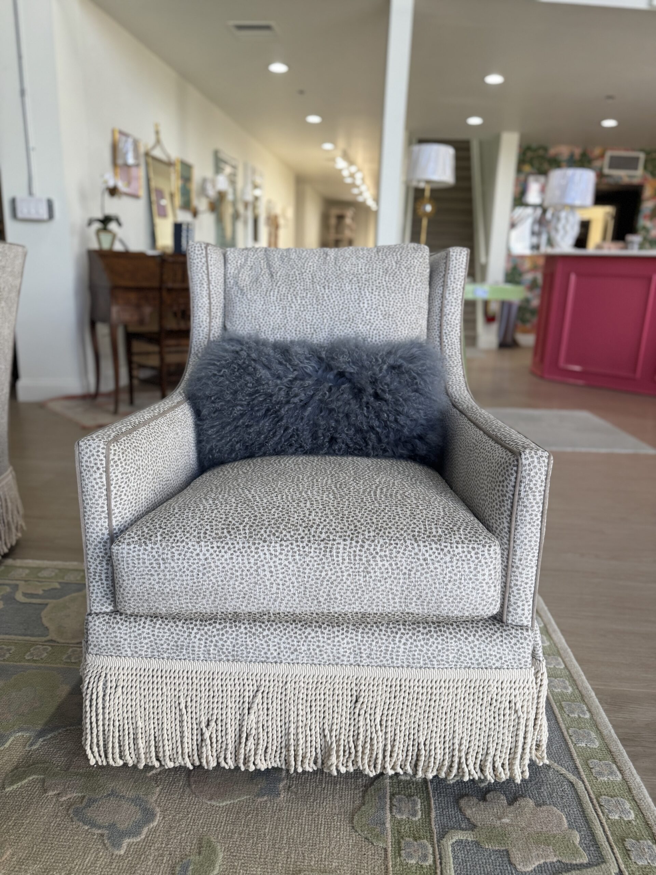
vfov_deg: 71.6
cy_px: 438
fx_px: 606
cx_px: 328
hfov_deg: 56.8
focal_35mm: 24
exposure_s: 1/120
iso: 125
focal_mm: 6.76
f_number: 1.78
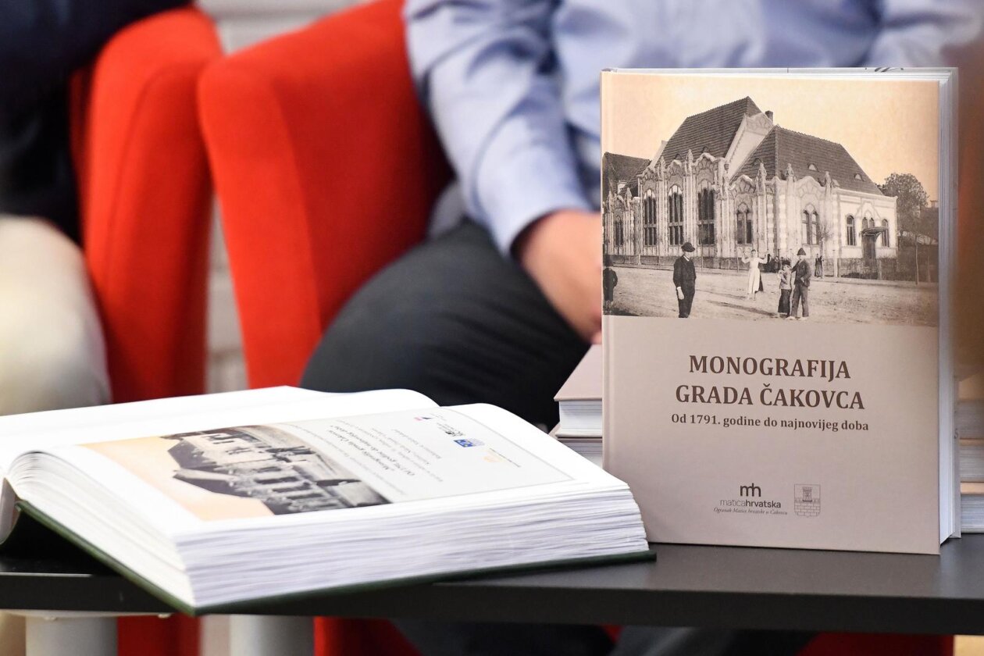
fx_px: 5466
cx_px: 492
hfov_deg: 10.3
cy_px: 328
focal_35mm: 200
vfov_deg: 6.9
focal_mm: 200
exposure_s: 1/125
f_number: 4
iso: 2500
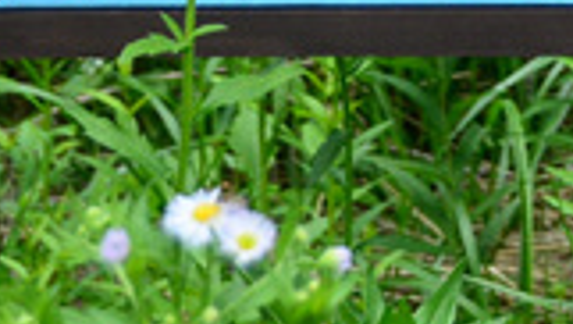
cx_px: 964
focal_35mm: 359
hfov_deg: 5.9
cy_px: -712
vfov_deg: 3.3
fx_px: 5461
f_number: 5.6
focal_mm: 36
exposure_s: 1/800
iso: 500
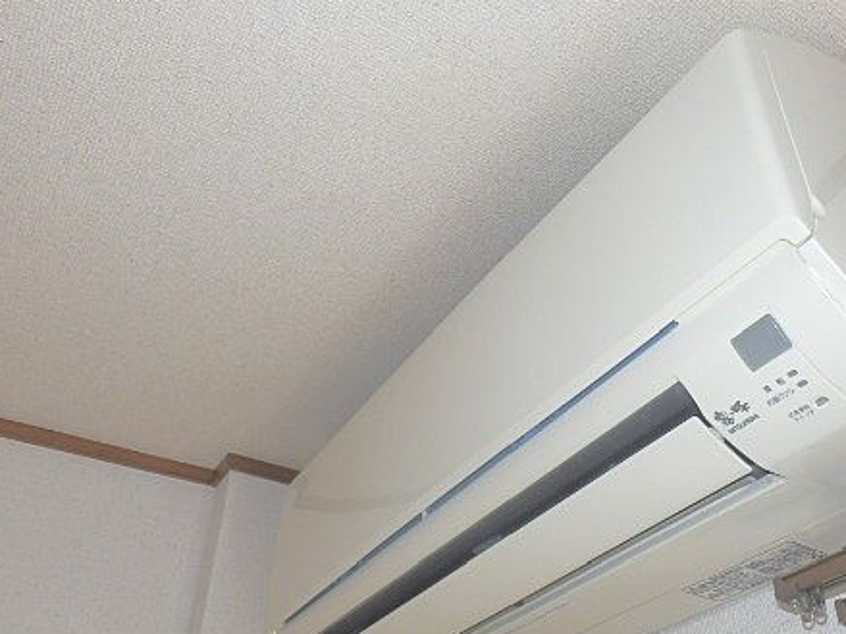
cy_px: 331
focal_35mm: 35
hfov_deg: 52.3
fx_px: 855
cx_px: 511
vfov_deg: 40.7
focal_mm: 4.2
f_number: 7.9
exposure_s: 1/30
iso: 80
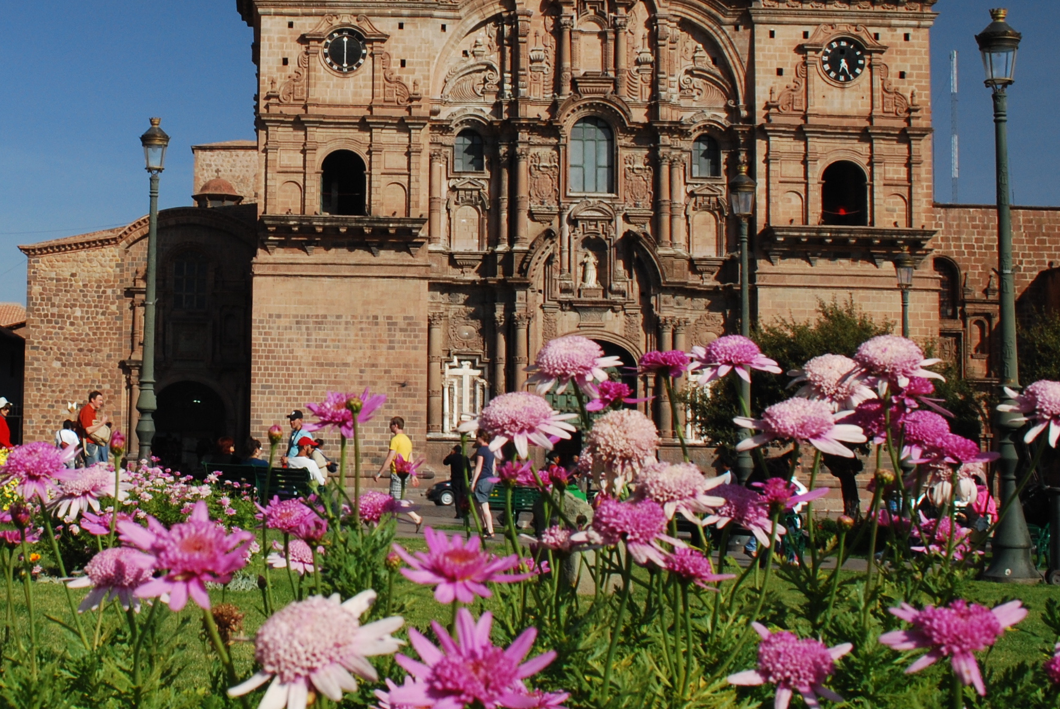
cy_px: 202
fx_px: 1710
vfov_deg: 23.3
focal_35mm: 58
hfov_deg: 33.4
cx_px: 210
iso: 200
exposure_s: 1/100
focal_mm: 20
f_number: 13
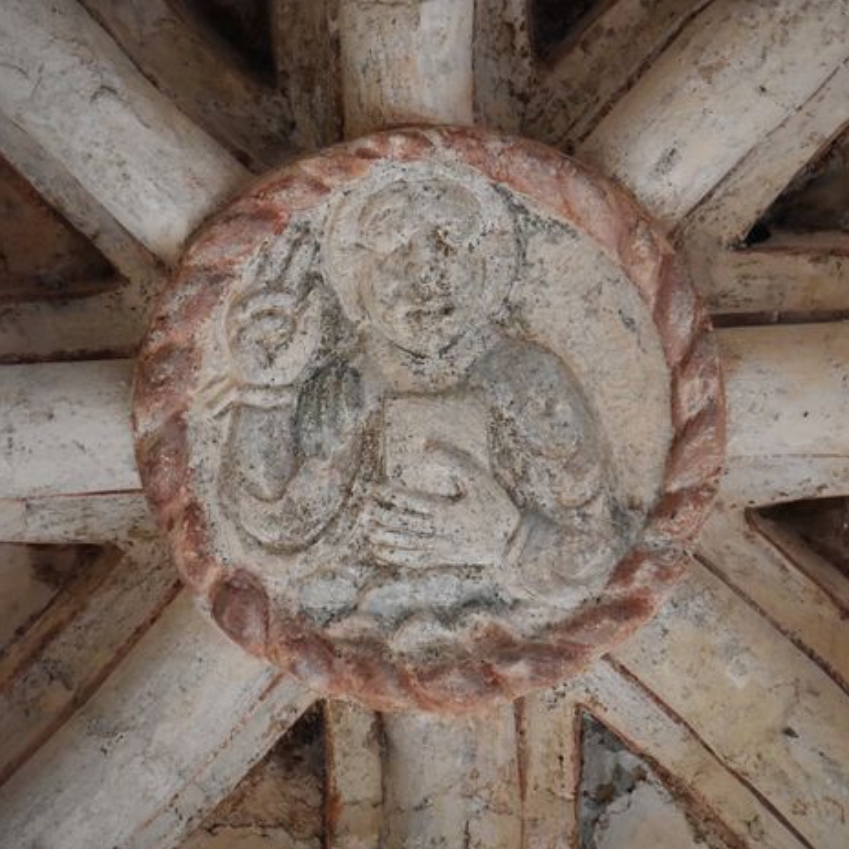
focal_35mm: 260
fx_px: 7205
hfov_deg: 6.7
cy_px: 377
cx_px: 425
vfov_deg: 6.7
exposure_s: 1/500
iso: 5000
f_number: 5
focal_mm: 135
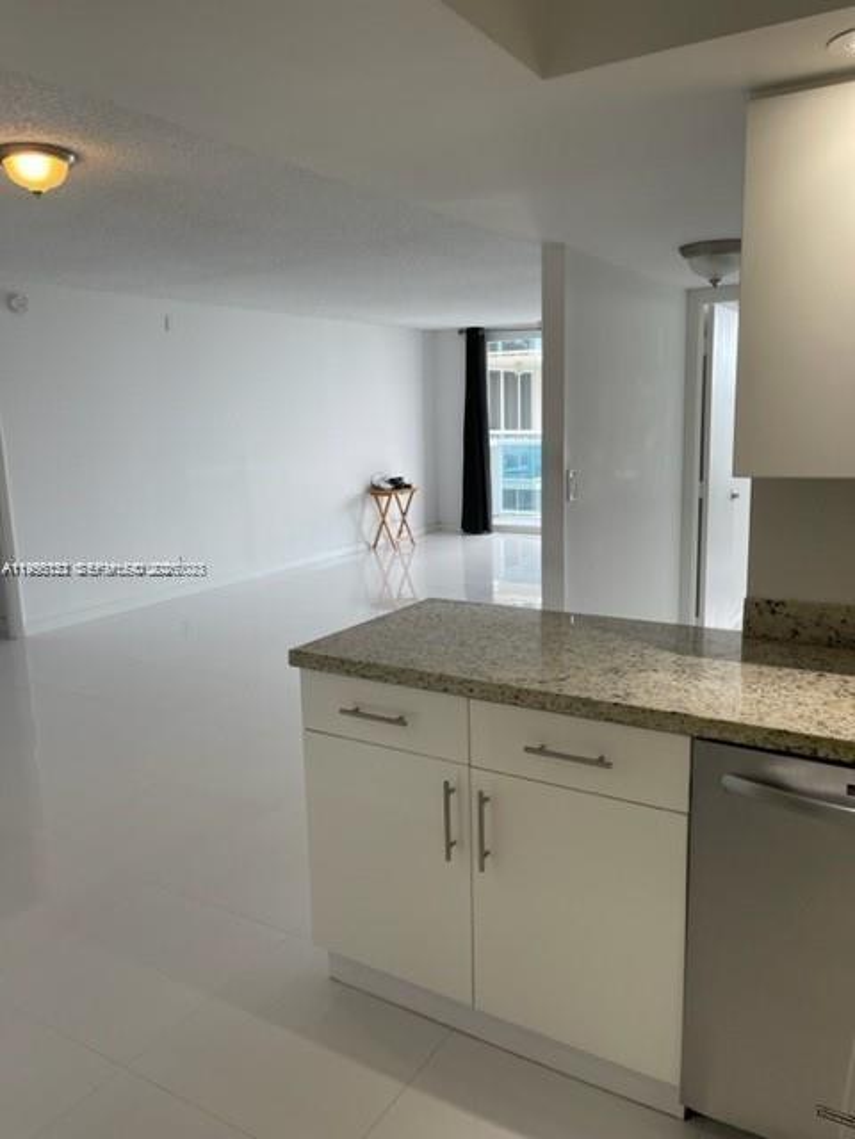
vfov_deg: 67.3
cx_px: 428
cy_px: 570
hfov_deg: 53.1
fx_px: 856
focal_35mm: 26
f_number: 1.6
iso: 40
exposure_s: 1/120
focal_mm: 5.1
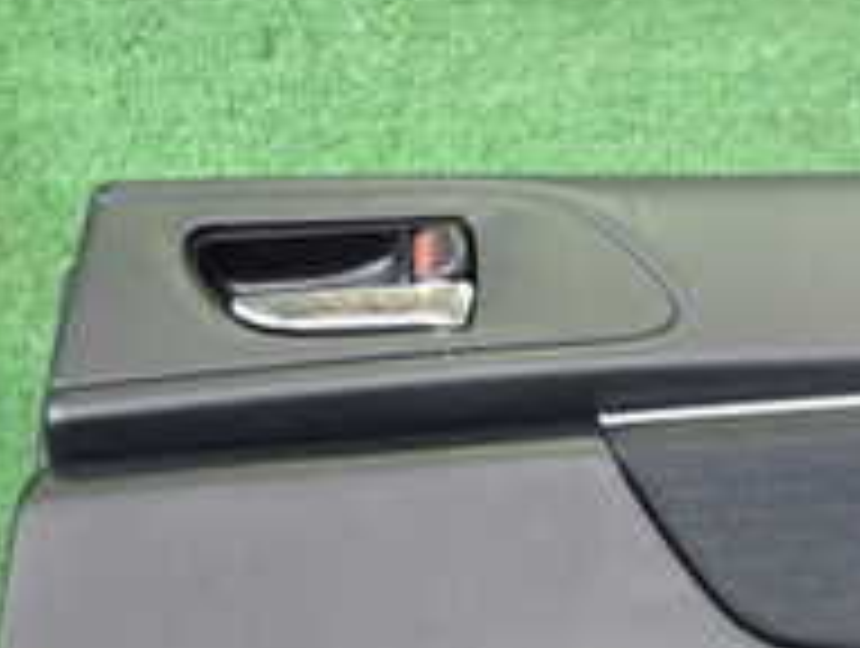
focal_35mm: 94
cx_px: 901
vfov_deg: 15.2
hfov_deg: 20.1
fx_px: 2340
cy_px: 796
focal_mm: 5.4
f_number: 2.3
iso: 640
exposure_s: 1/30
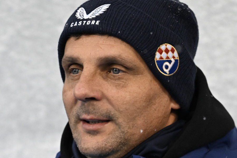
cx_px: 126
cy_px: 74
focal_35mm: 120
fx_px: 791
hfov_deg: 17.0
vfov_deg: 11.4
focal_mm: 70
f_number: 3.5
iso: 2500
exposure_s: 1/1000
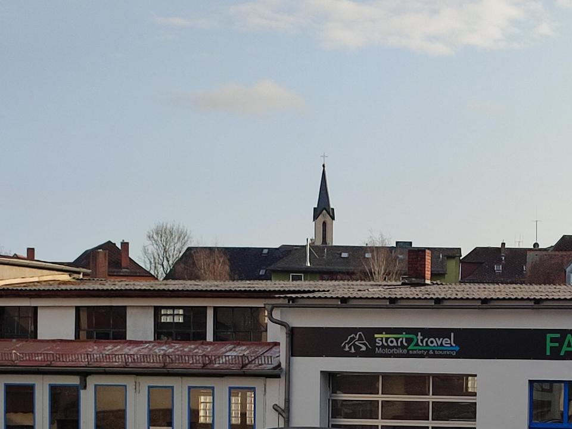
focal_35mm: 50
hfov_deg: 36.6
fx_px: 826
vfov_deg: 27.6
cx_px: 477
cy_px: 419
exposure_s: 1/377
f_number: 1.9
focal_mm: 6.04
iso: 50
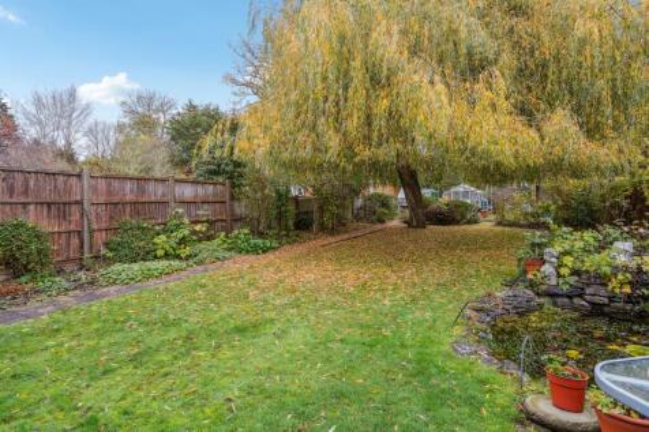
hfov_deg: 86.9
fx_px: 342
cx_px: 324
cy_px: 216
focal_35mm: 19
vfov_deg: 64.5
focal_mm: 19
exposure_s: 1/60
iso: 320
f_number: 5.6
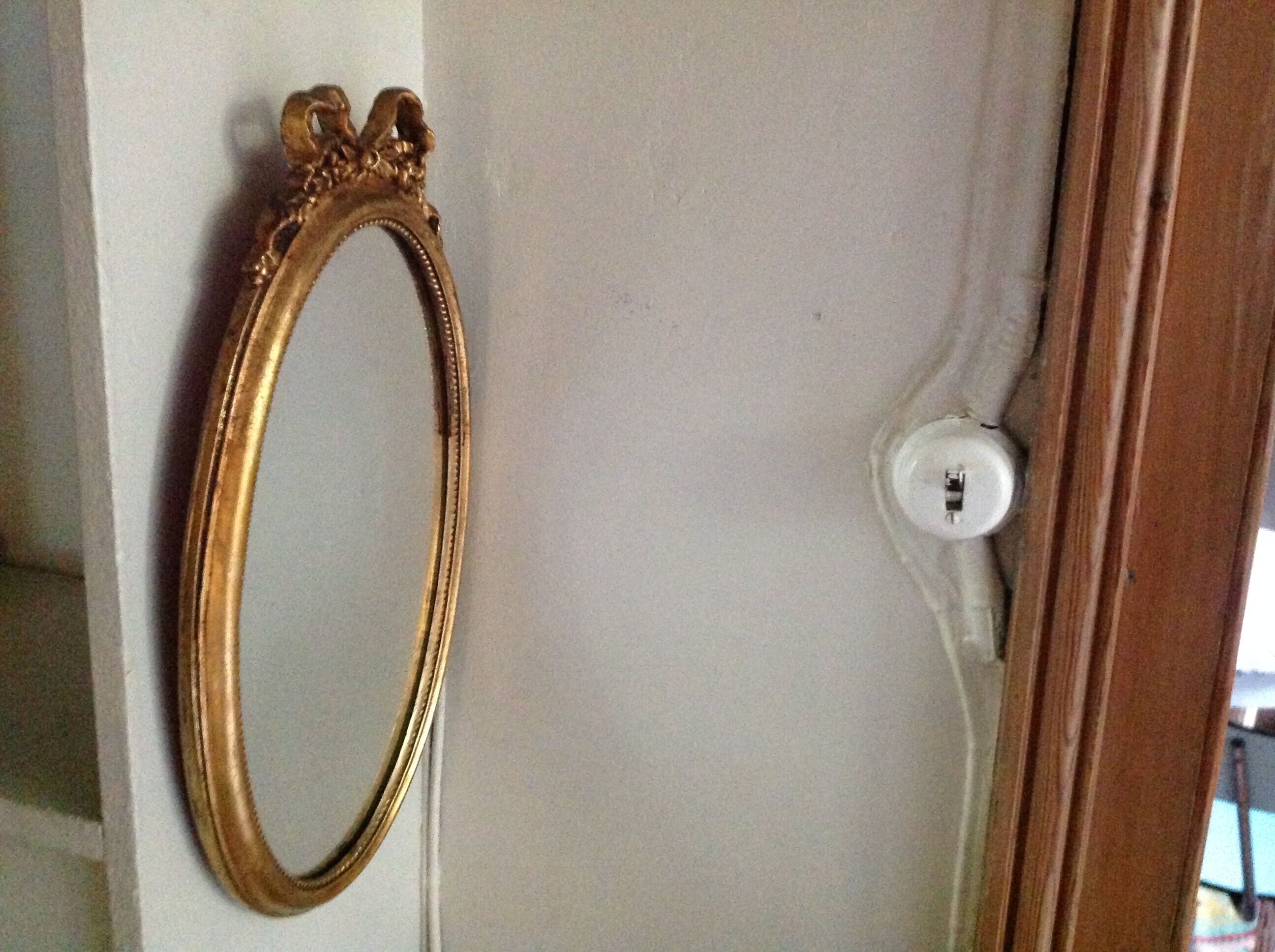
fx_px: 1287
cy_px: 476
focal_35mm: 35
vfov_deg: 40.6
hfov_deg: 52.7
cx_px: 638
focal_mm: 4.28
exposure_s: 1/15
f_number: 2.4
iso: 800
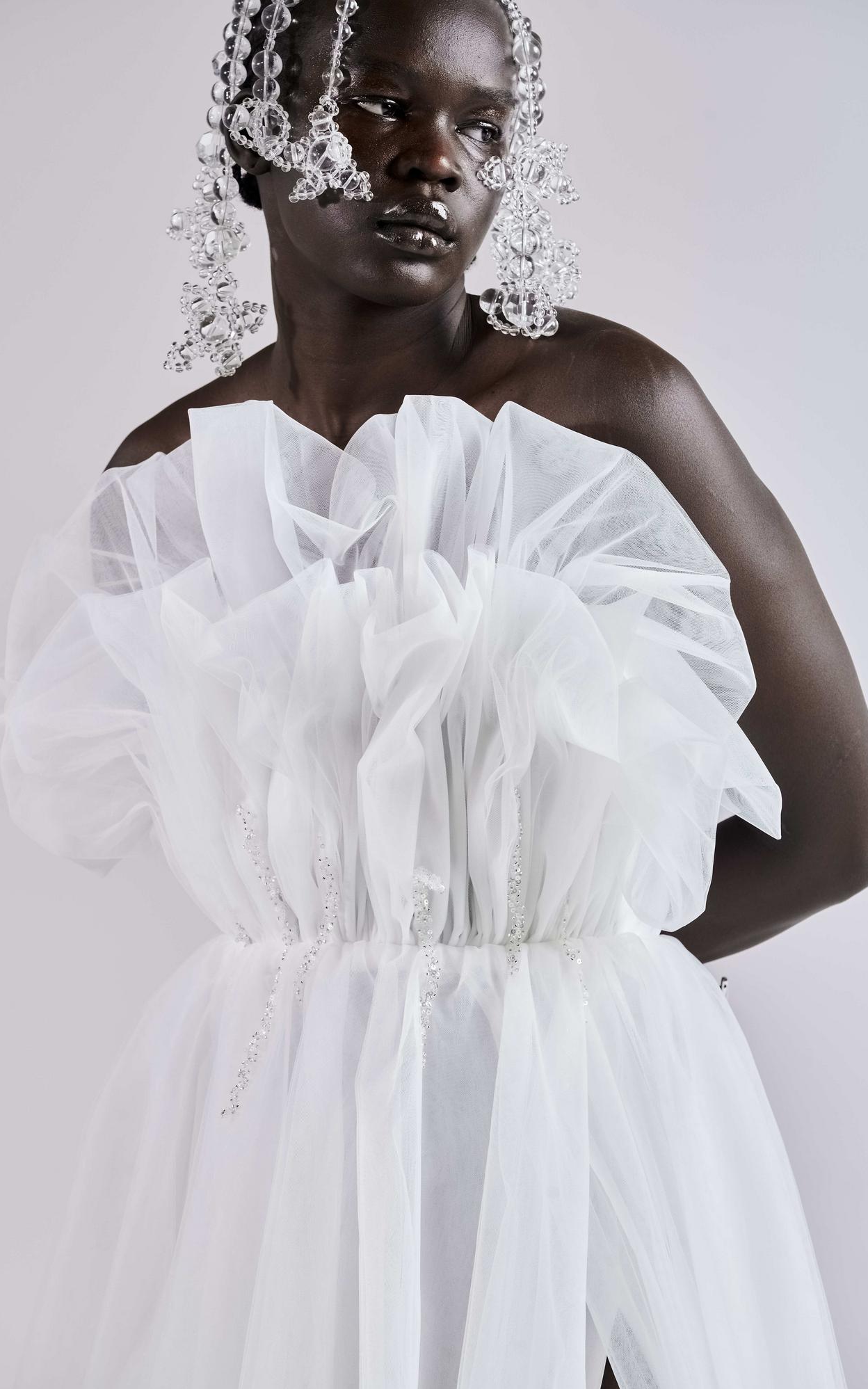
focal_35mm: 204
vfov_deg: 10.3
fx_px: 7722
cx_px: 411
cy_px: 695
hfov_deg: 6.4
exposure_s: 1/125
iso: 250
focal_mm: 200
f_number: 8
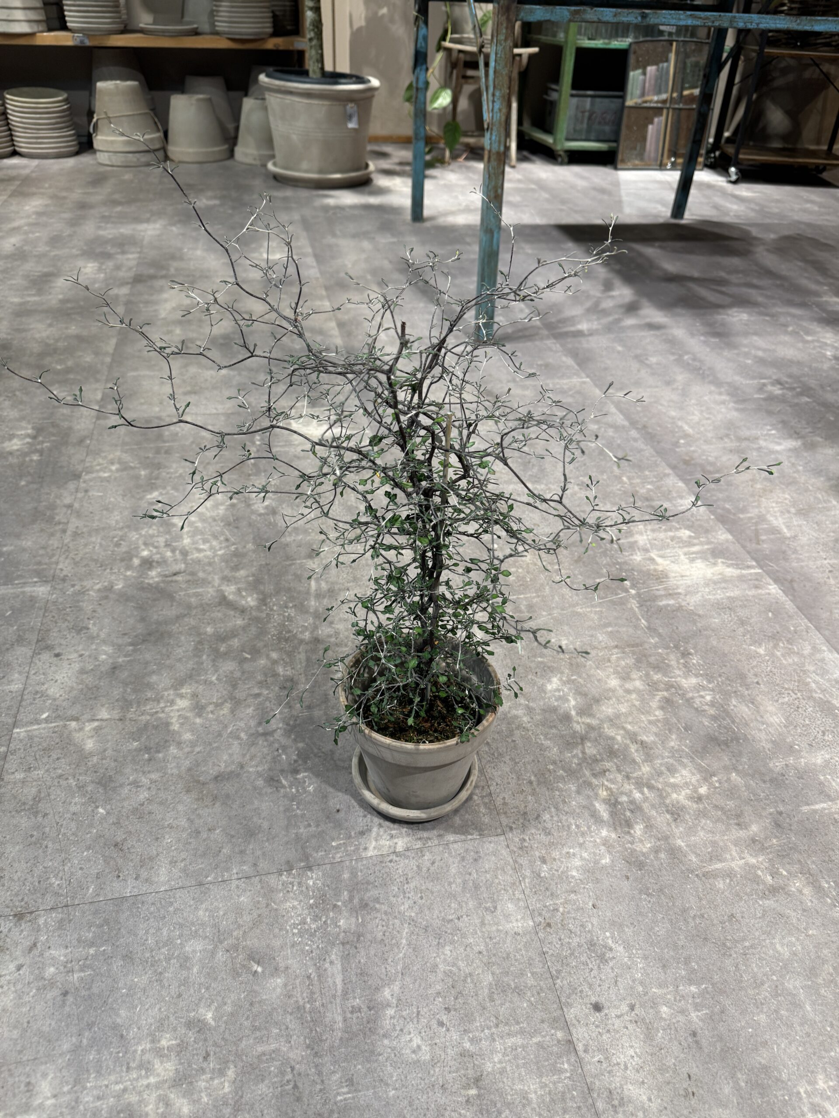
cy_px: 559
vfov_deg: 71.6
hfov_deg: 56.8
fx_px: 776
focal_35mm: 24
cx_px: 420
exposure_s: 1/100
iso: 125
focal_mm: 6.76
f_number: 1.78
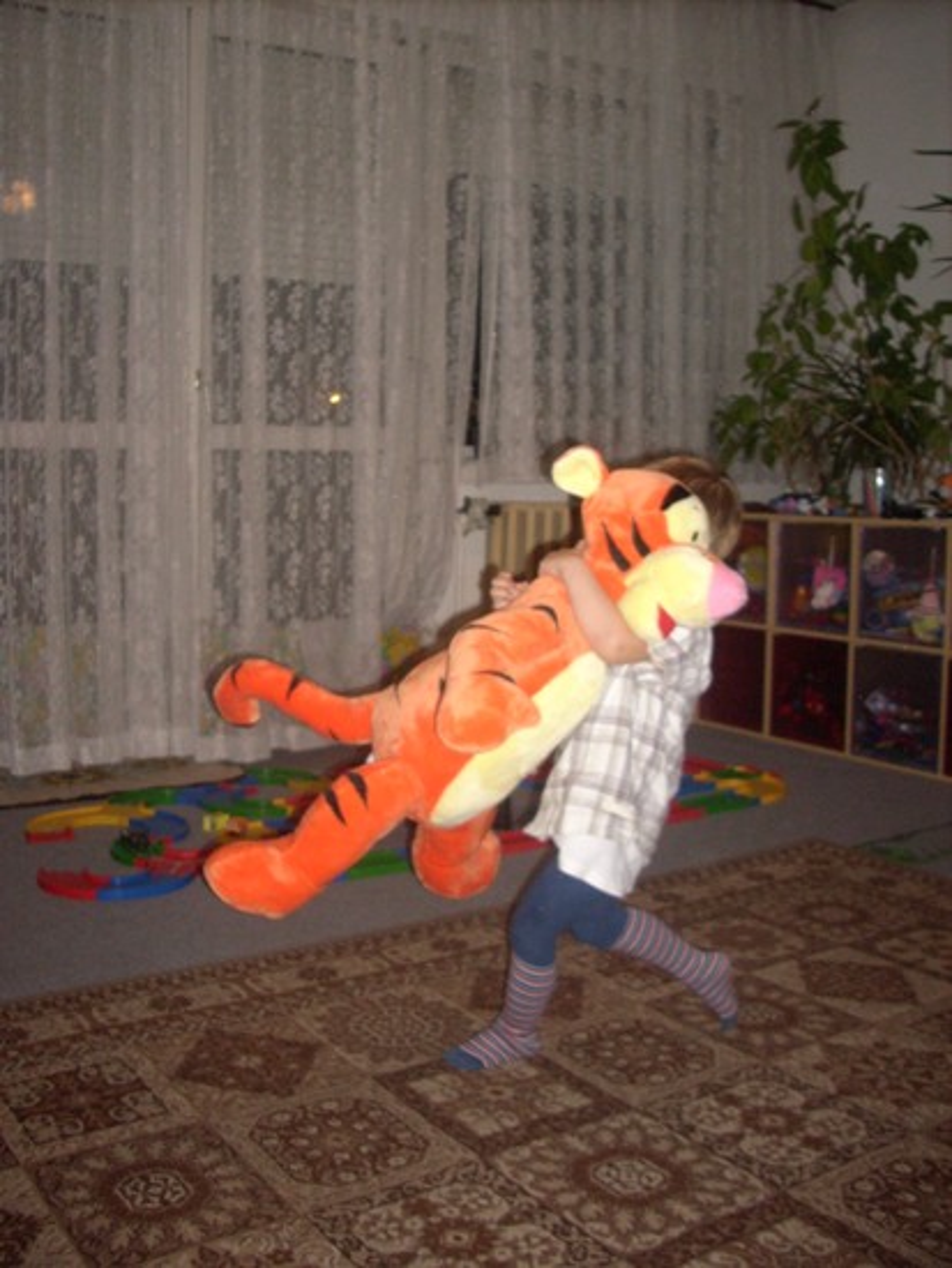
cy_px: 634
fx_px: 1356
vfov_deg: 50.1
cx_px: 476
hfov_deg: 38.7
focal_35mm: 37
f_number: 2.8
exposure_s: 1/60
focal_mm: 6.2
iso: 200
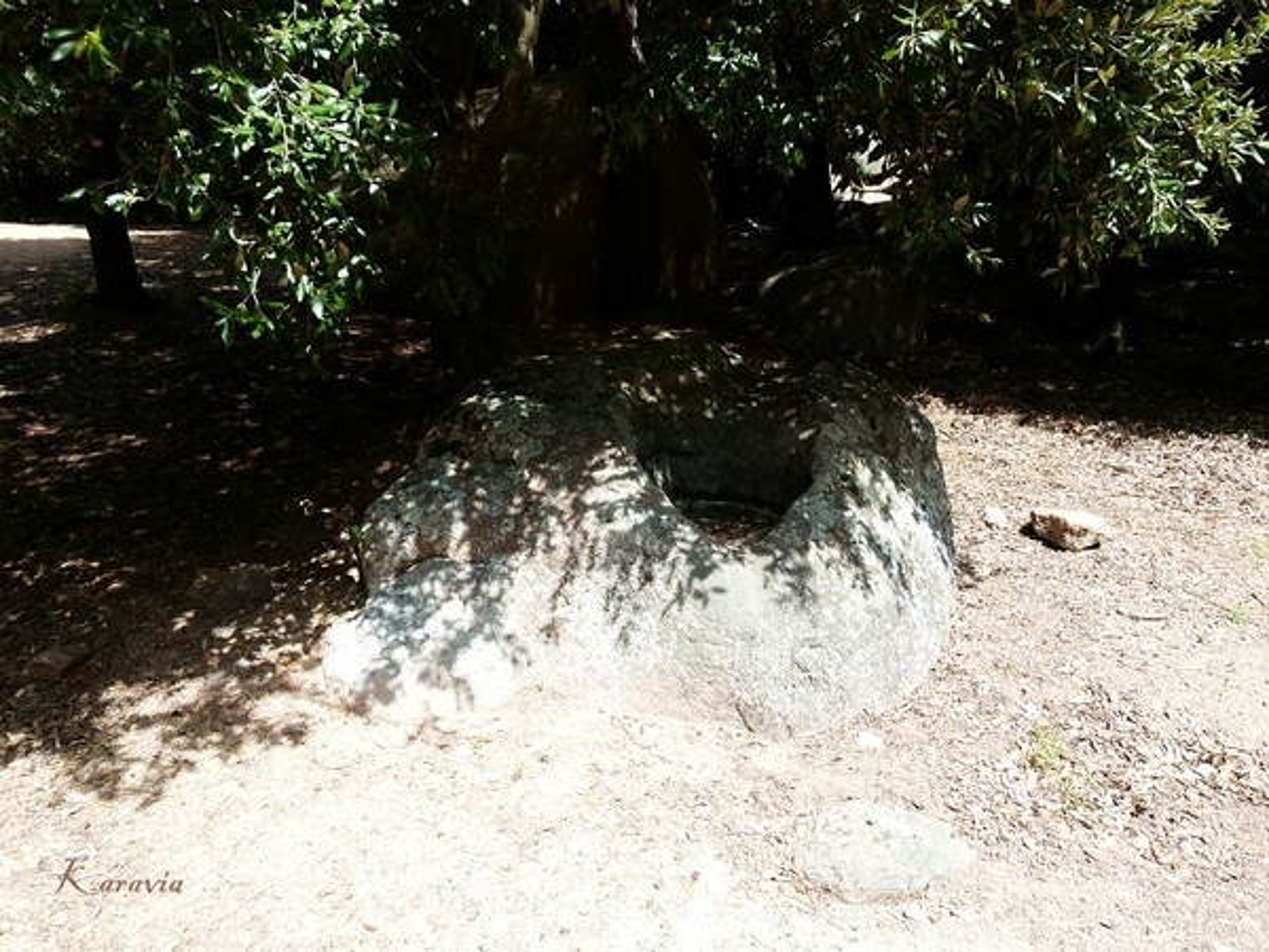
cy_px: 476
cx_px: 634
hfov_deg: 69.4
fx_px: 916
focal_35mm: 25
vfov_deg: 54.9
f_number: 4
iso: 100
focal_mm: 4.5
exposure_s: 1/200
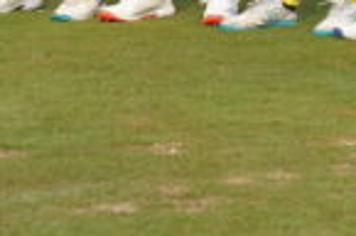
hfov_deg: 7.6
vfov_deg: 5.2
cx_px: 818
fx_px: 2516
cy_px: -293
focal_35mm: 255
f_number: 6.3
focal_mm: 48
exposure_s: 1/1250
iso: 1000
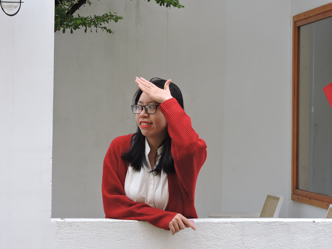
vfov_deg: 12.3
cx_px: 166
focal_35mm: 120
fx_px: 1151
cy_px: 124
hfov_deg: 16.4
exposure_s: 1/100
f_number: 4.2
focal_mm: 21.4
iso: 110
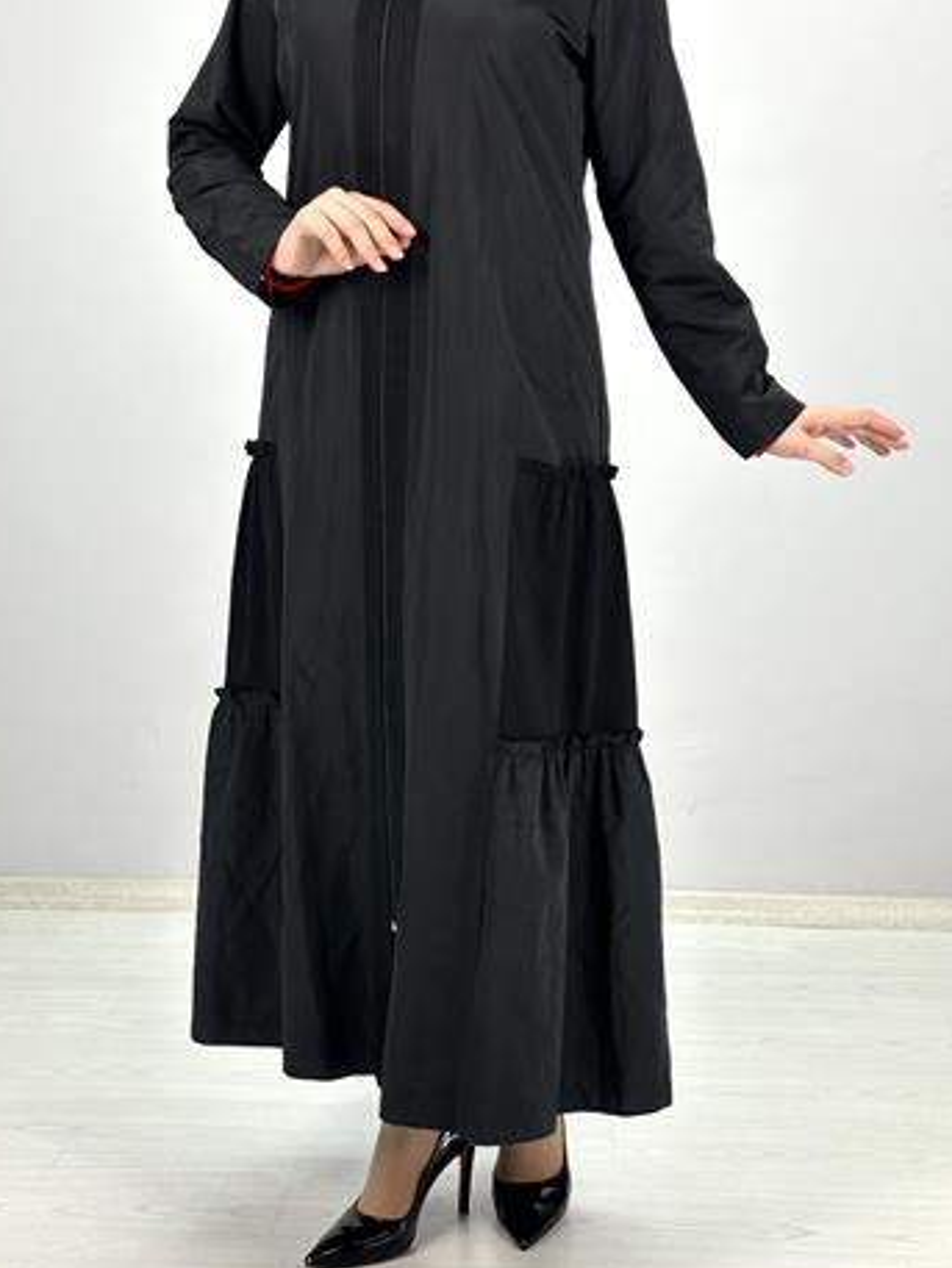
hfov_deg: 26.1
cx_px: 475
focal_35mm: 56
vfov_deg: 34.3
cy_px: 579
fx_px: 2053
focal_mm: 6.86
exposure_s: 1/182
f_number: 1.78
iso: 50
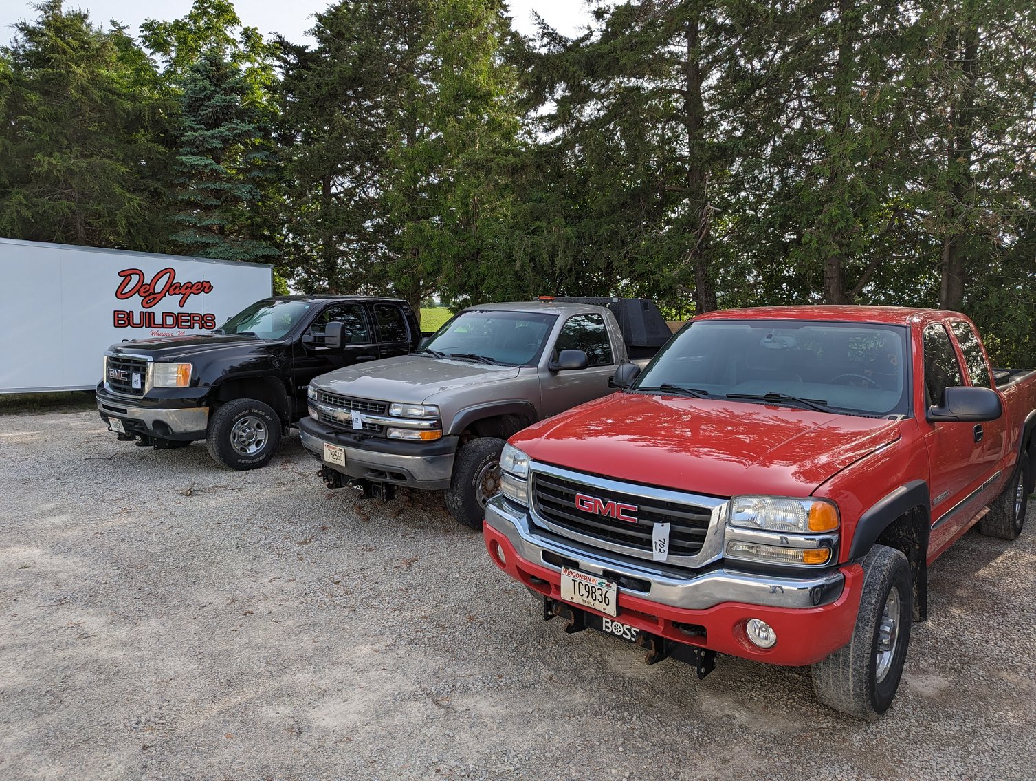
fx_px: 719
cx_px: 518
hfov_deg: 71.5
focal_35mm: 24
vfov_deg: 56.9
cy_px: 390
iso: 39
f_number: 1.85
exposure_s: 1/808
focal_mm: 6.81
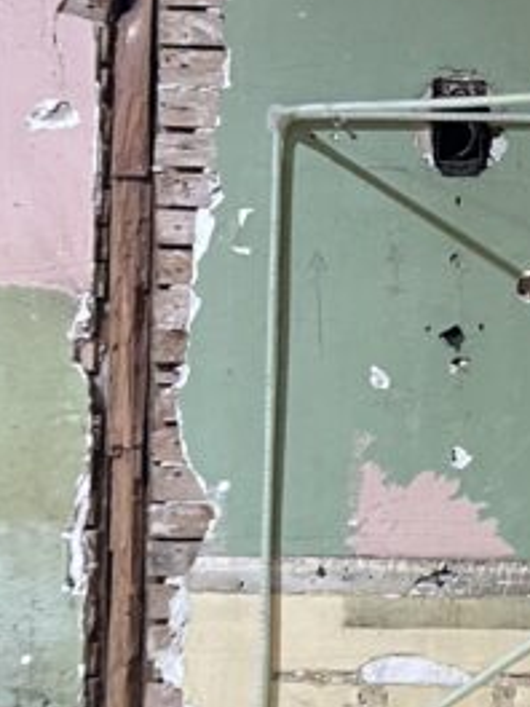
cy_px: 471
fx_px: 2062
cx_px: 784
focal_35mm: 101
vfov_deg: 19.4
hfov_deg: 13.8
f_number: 1.5
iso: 160
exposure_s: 1/60
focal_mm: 5.7
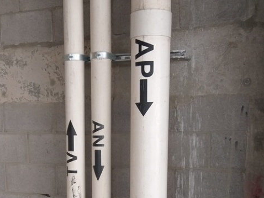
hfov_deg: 33.1
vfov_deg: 24.1
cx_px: 102
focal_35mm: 58
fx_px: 443
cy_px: 199
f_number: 1.7
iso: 64
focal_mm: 3.93
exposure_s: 1/120
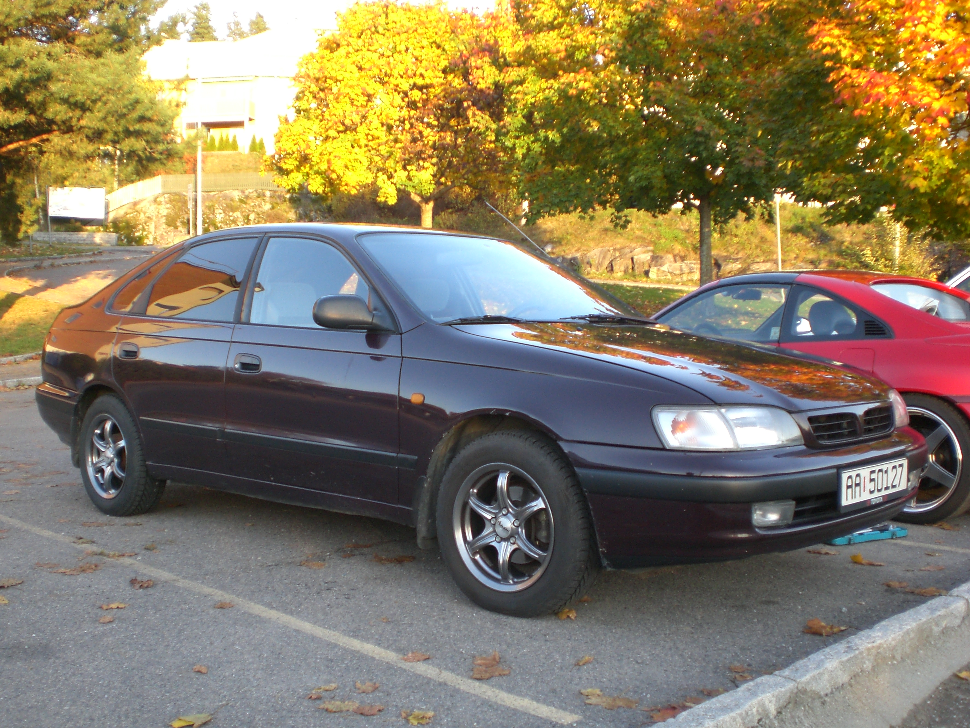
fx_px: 1093
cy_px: 371
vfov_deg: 36.8
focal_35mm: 39
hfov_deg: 47.9
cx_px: 481
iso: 100
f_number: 3.1
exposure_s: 1/100
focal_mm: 6.3
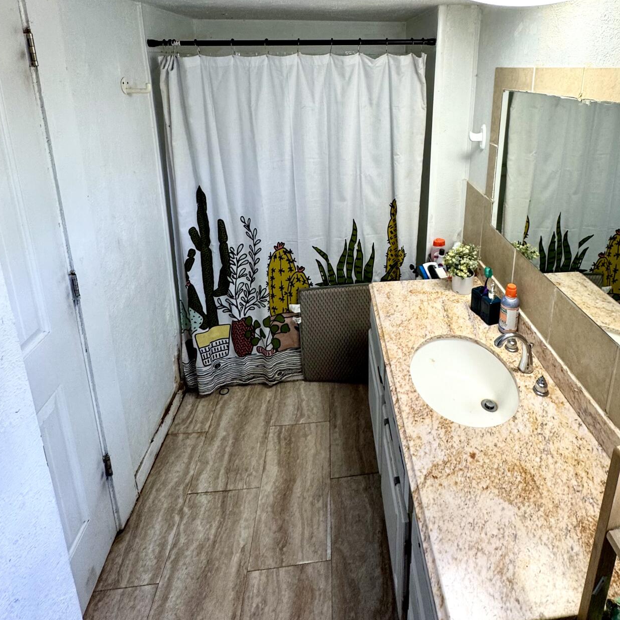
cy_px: 169
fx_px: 405
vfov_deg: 70.7
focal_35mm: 20
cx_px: 372
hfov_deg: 74.0
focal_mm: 2.22
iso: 125
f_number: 2.2
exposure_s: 1/120
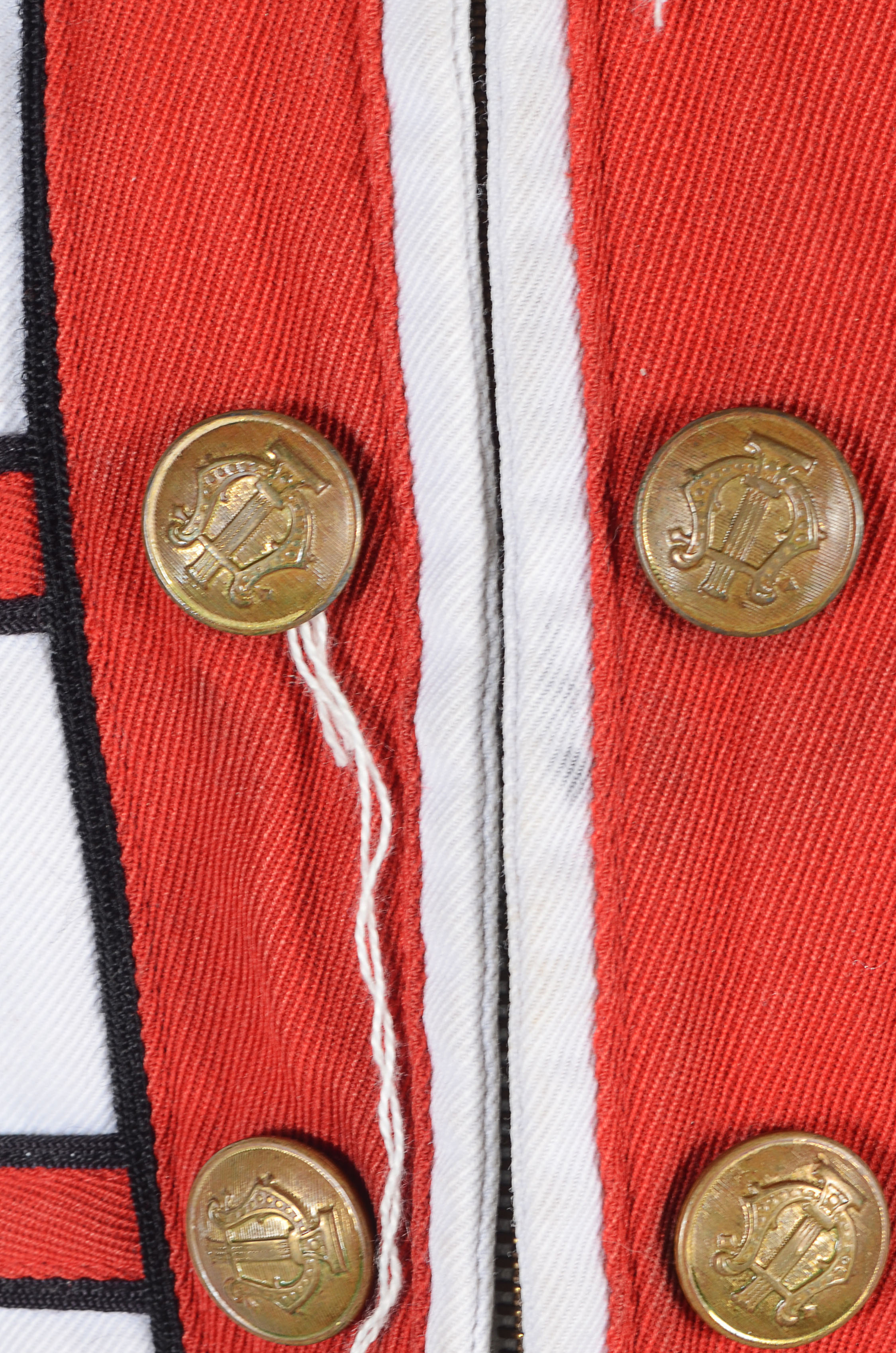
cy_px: 858
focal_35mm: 120
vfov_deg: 17.1
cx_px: 510
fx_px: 4490
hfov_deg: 11.4
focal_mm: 55
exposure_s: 1/60
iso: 100
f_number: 11
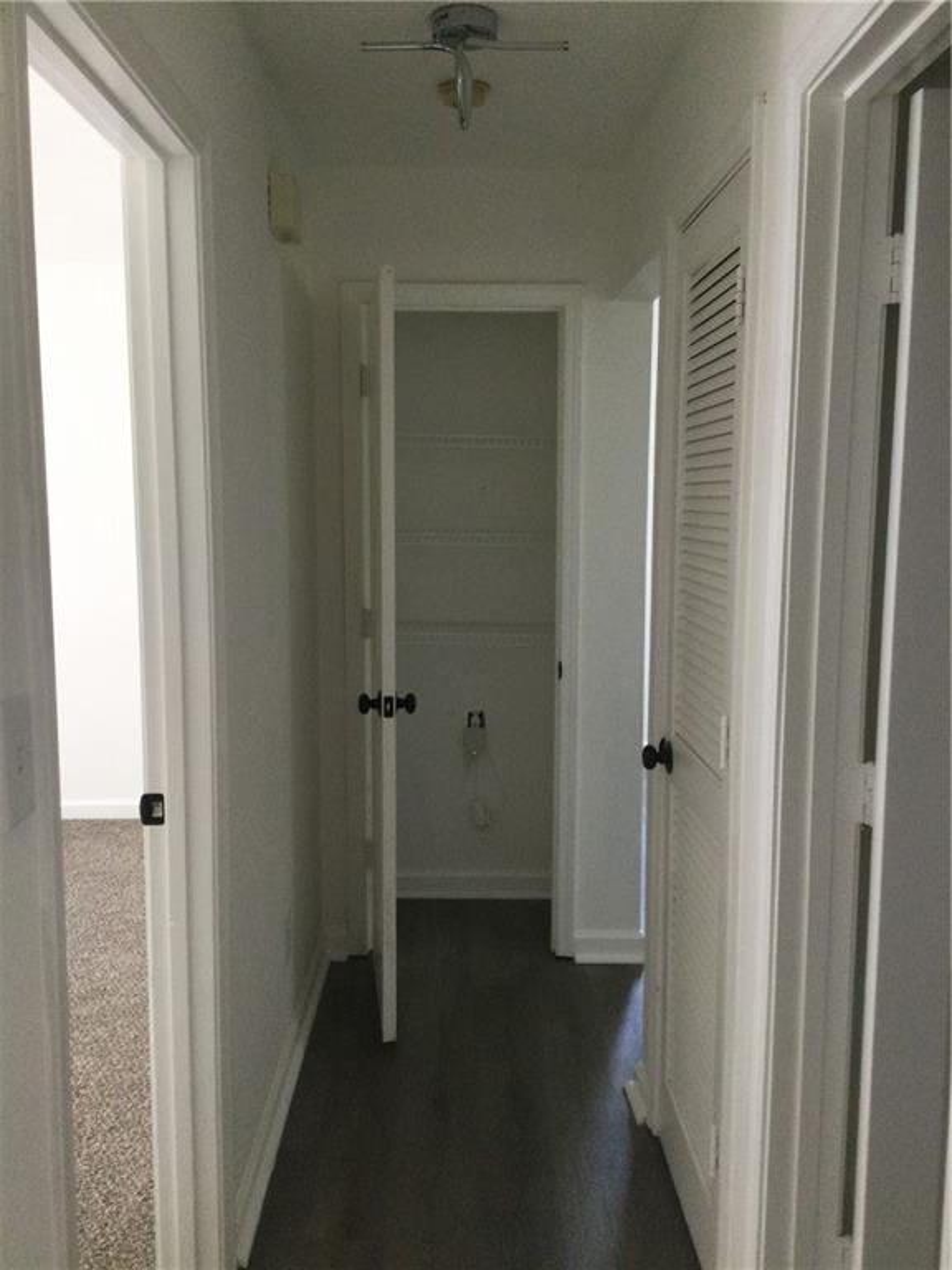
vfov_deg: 58.4
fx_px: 1137
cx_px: 476
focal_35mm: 31
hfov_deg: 45.4
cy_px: 635
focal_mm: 3.3
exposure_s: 1/30
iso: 40
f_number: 2.4
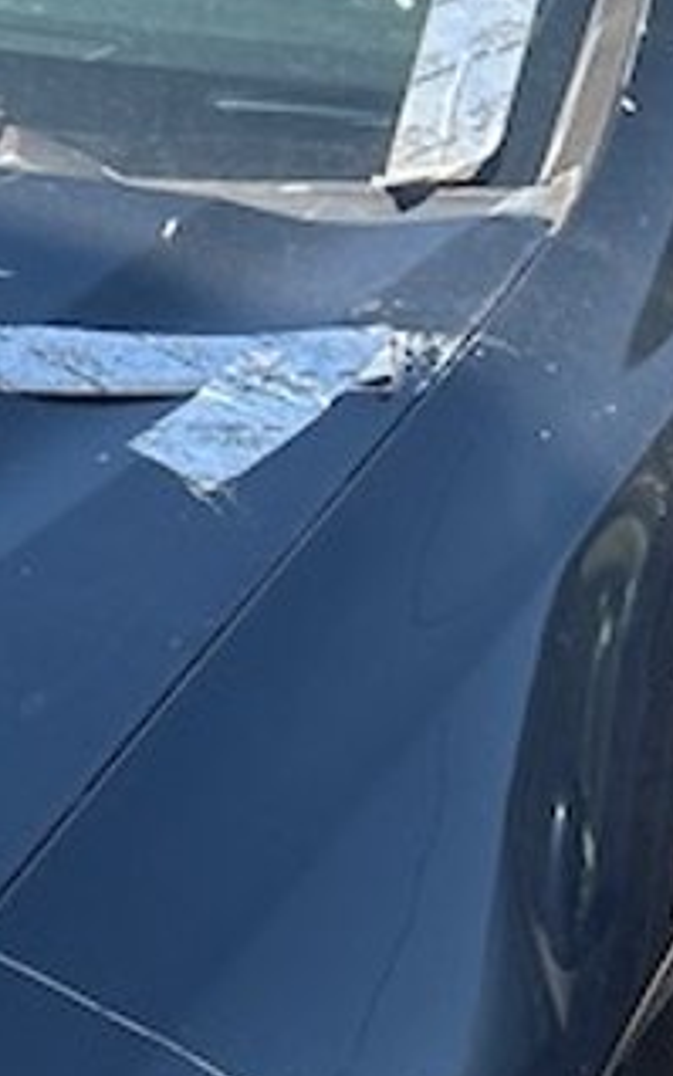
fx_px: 3841
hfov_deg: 9.4
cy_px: 739
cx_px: -641
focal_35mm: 131
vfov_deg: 15.9
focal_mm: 5.7
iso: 50
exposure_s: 1/957
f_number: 1.5
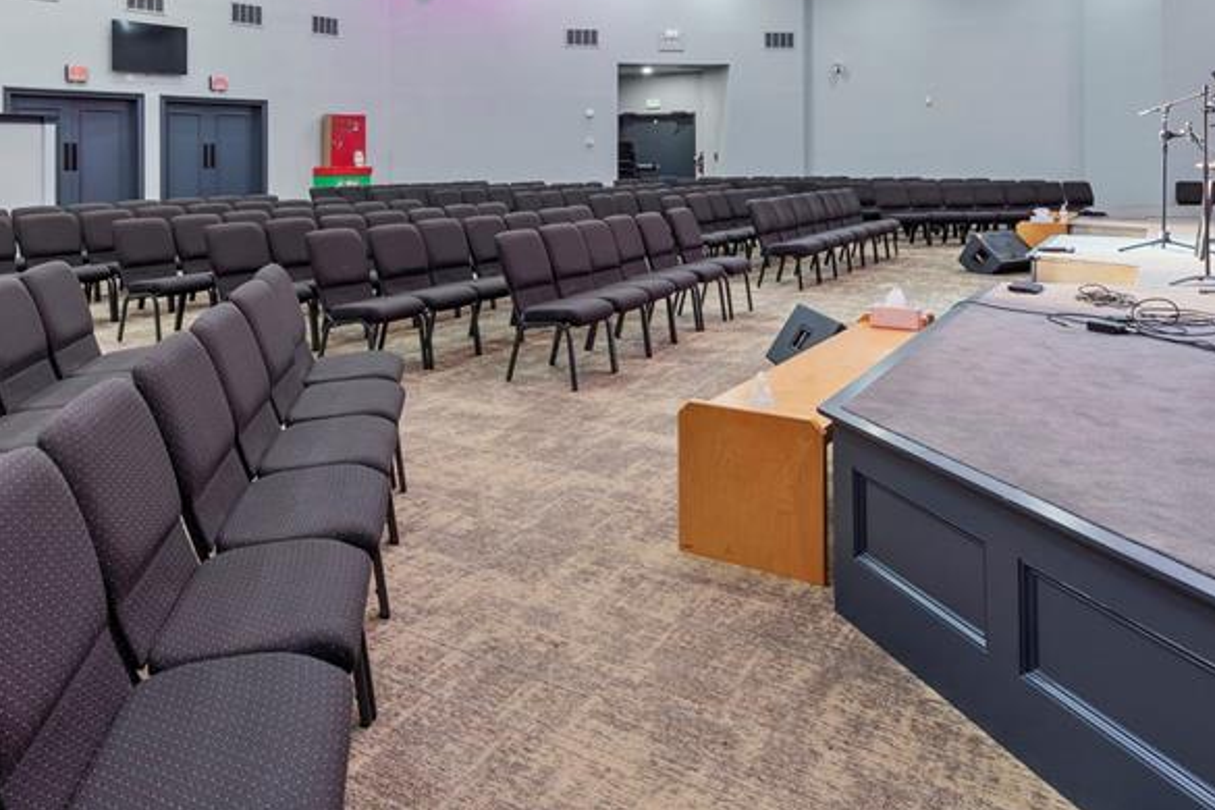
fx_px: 945
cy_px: 110
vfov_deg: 43.2
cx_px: 528
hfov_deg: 65.2
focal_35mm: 28
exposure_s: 1.6
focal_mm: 16
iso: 160
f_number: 9
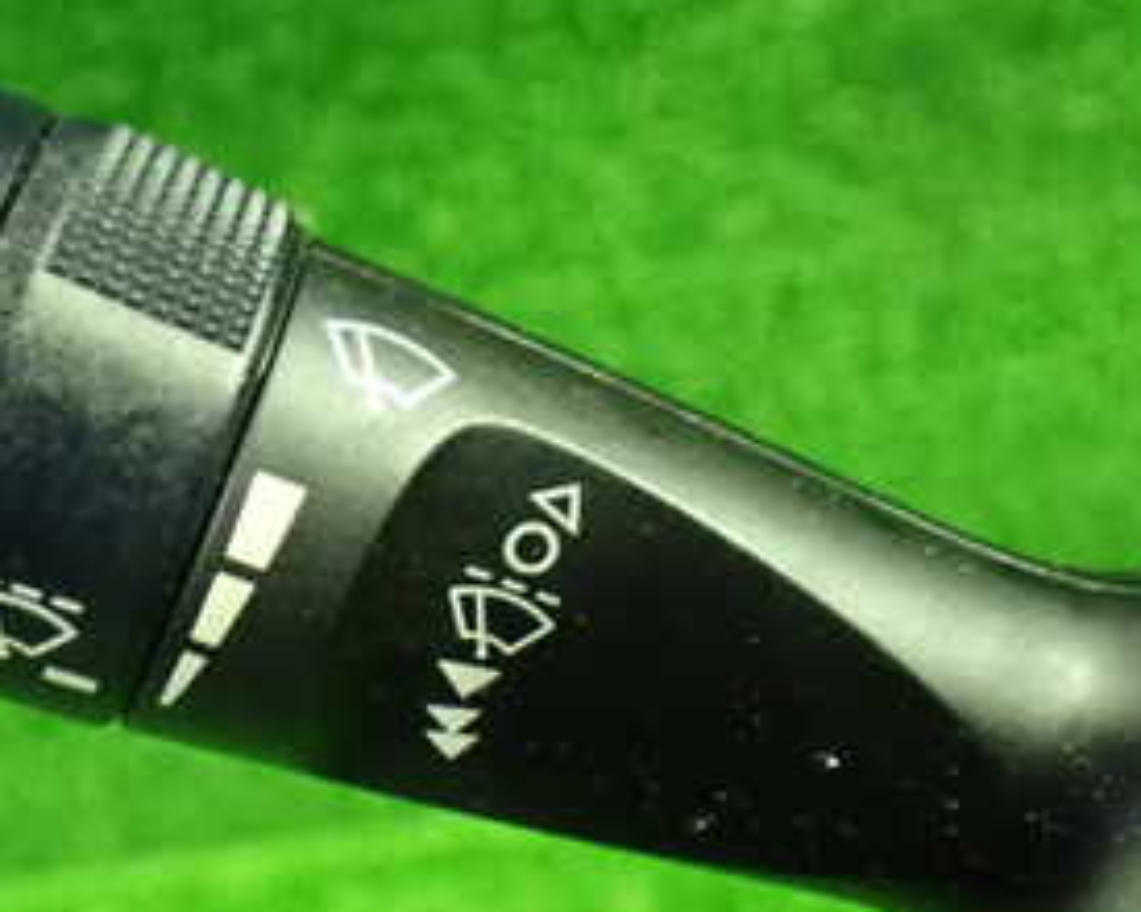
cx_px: 178
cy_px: 514
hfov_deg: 28.7
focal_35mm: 64
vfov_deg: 23.8
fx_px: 2161
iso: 1250
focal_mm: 5.4
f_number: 2.3
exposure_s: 1/30
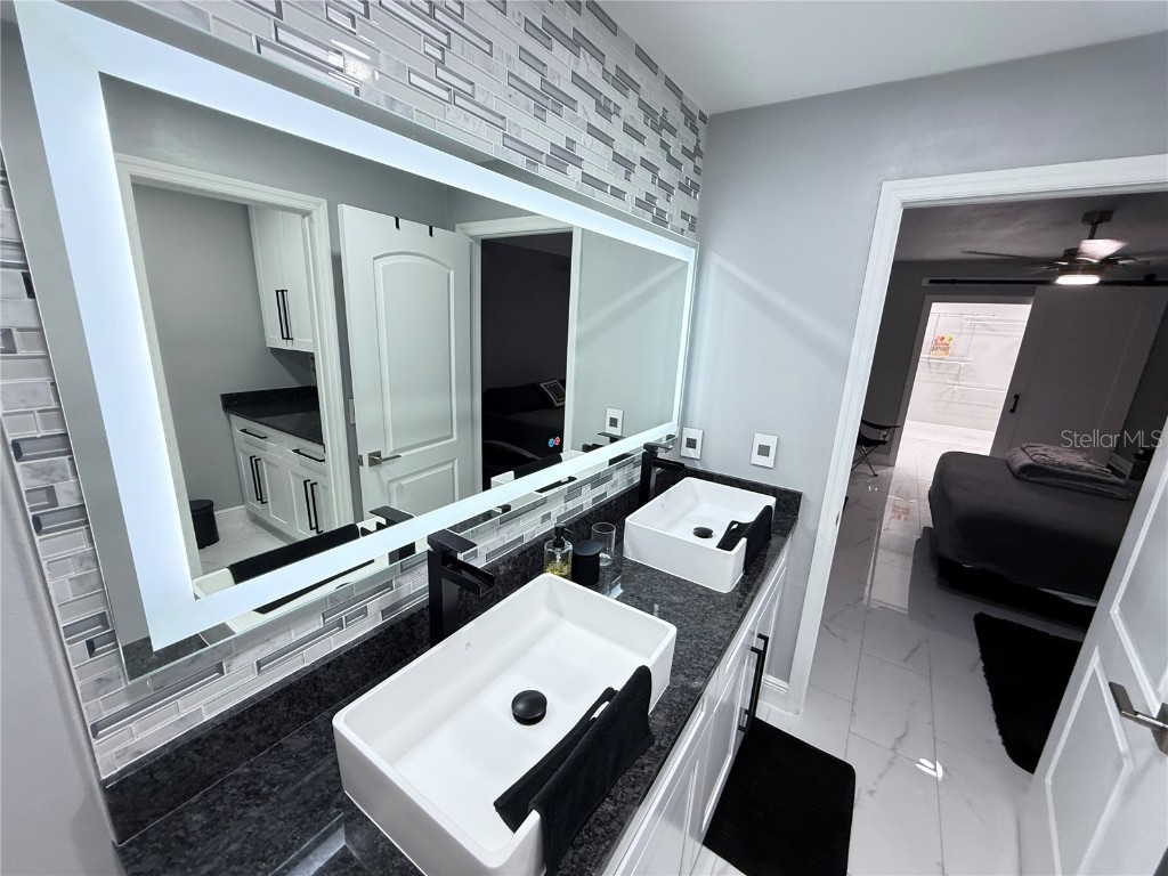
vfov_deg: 85.7
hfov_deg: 102.1
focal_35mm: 14
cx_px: 584
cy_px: 438
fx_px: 472
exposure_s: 1/61
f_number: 2.2
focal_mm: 2.22
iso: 250
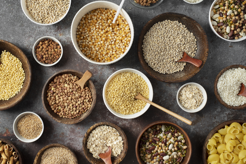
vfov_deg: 27.0
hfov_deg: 39.6
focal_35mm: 50
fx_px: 342
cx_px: 123
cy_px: 82
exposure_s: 1/100
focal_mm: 50
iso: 100
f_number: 5.6
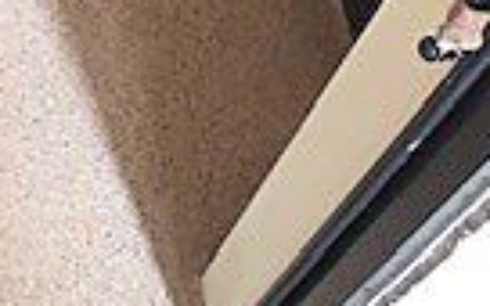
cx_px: -227
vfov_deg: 9.1
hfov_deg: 14.1
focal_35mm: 140
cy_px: -187
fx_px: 1870
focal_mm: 4
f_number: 1.8
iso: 100
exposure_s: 1/11
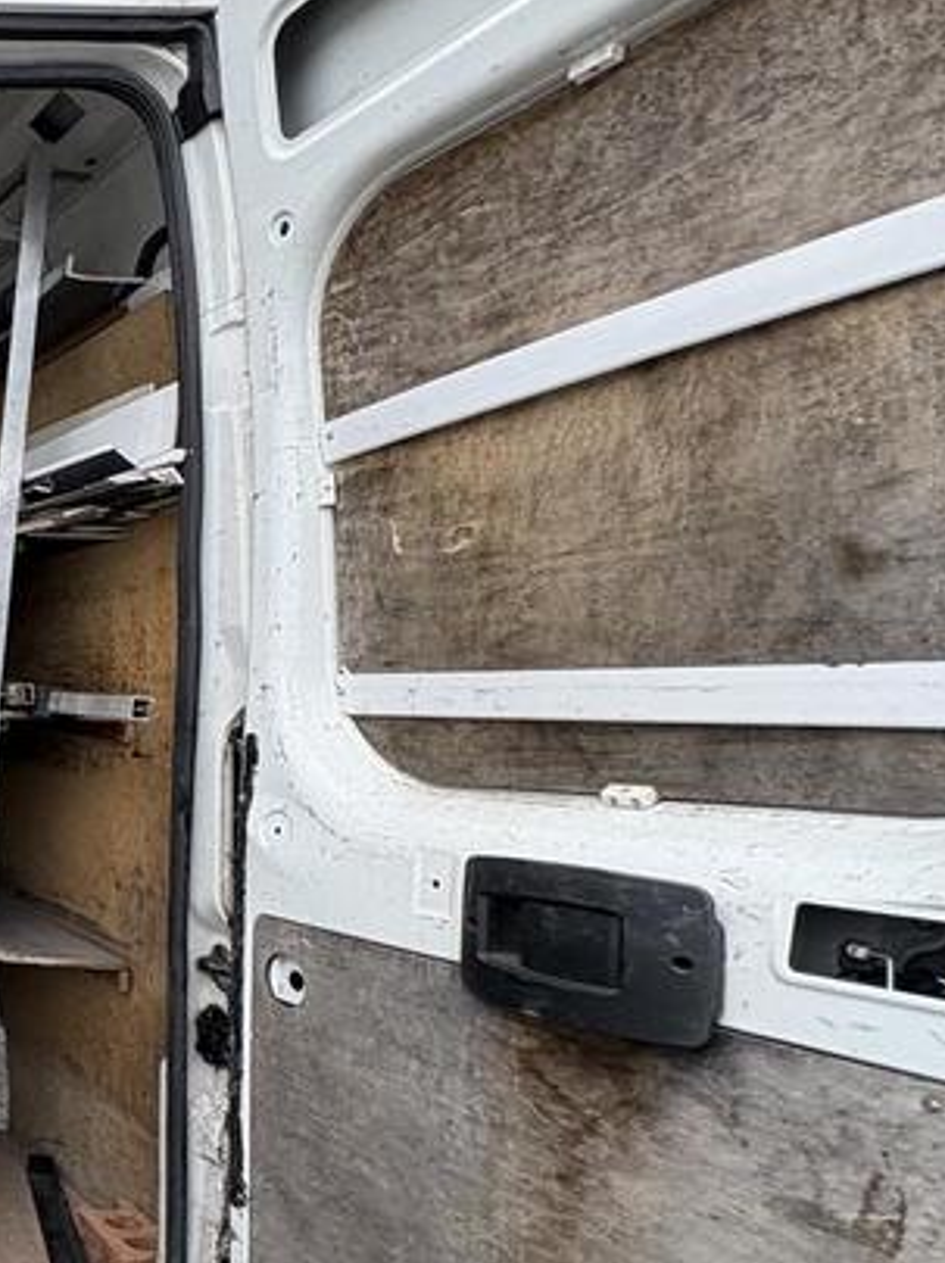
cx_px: -415
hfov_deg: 30.1
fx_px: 1130
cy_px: 717
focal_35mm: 31
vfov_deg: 58.2
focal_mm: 2.22
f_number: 2.2
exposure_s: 1/136
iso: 80
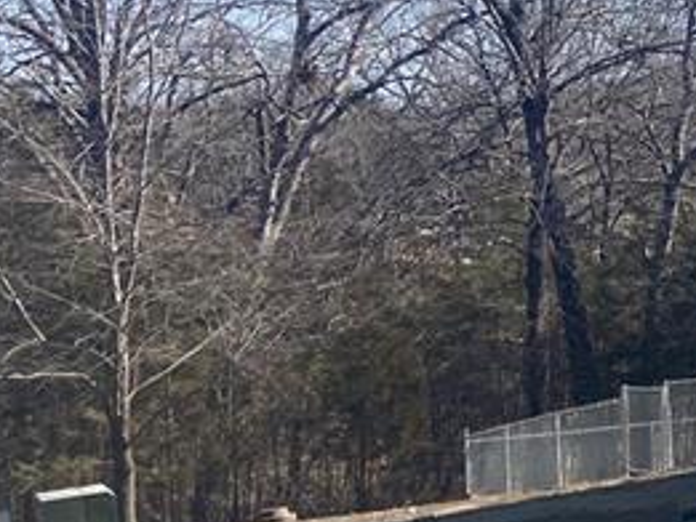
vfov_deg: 14.5
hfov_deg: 15.8
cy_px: 160
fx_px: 2052
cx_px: 1333
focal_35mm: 102
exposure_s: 1/2028
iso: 32
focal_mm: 4.25
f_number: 1.8
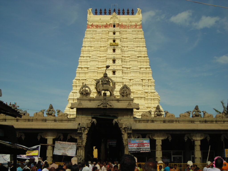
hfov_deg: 34.9
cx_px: 114
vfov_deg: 26.6
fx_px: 362
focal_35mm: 55
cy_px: 86
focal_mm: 9.1
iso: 50
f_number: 7.3
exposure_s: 1/351
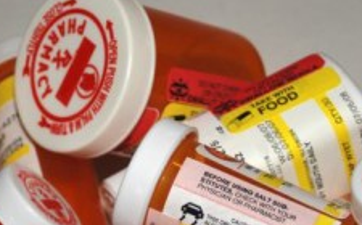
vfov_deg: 5.7
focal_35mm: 229
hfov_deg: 9.2
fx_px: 2256
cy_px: 171
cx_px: 161
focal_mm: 80
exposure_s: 1/60
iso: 400
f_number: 5.6
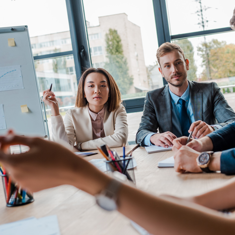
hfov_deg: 30.9
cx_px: 156
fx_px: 422
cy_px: 129
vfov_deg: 31.1
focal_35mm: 55
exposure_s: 1/250
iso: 400
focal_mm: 35
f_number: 3.5
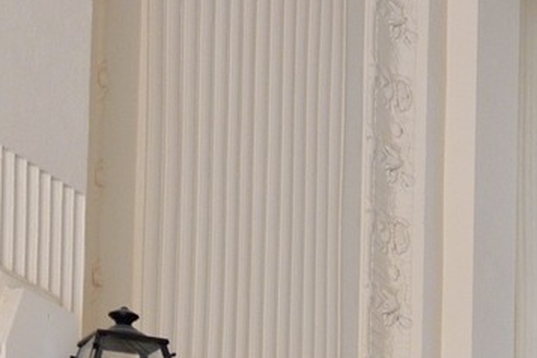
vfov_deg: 9.3
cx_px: 1170
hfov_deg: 12.5
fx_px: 2073
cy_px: 672
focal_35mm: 139
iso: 1600
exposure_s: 1/20
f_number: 8
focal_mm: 31
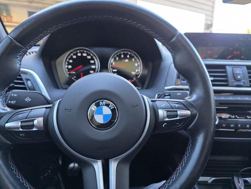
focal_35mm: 23
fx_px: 167
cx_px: 126
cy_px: 94
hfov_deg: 73.9
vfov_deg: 58.9
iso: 500
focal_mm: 6.3
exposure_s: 1/120
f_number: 1.7
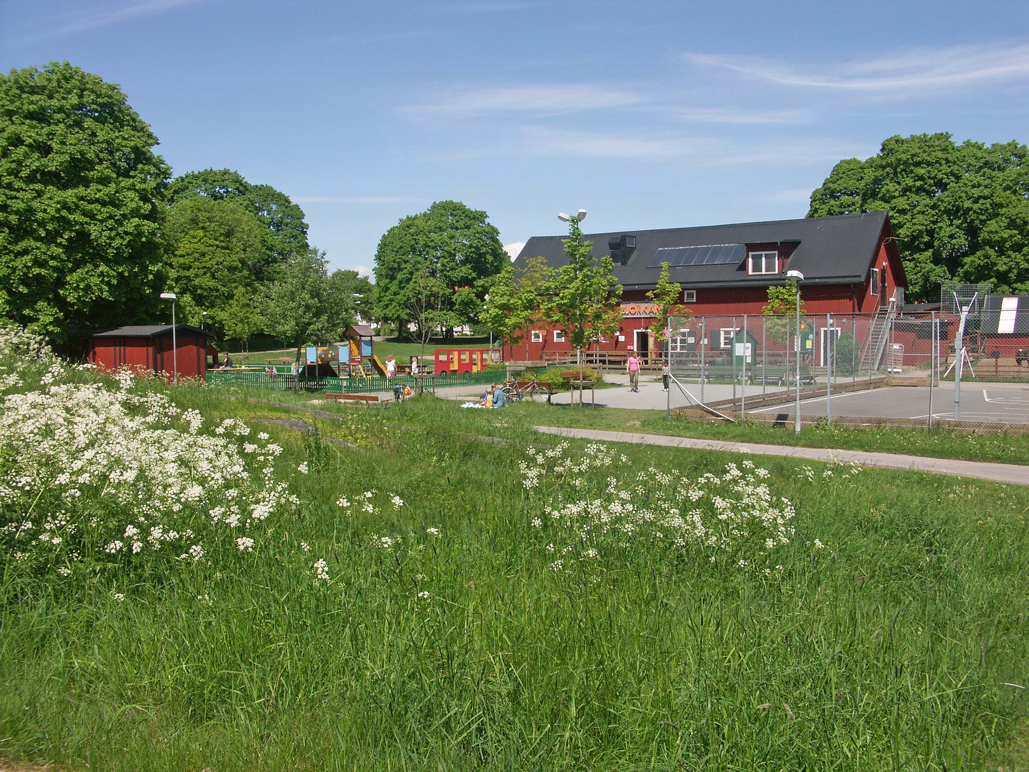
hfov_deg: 55.4
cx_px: 514
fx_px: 981
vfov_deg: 42.9
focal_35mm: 33
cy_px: 386
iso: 64
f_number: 7.1
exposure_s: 1/250
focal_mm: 8.44
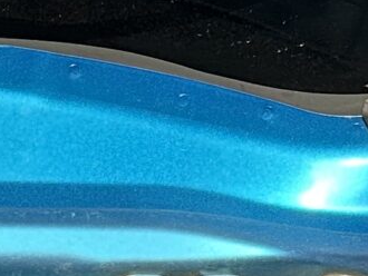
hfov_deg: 10.1
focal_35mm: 186
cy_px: 957
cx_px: -255
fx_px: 1979
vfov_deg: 6.8
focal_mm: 6.86
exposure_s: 1/392
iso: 80
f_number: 1.78
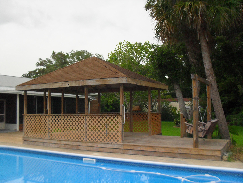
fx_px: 246
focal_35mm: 35
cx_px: 122
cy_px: 92
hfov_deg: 52.6
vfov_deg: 40.7
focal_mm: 6.3
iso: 200
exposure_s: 1/45
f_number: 3.2
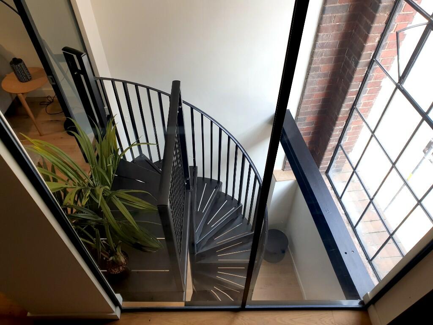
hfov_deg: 67.3
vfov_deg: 53.1
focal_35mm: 26
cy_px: 162
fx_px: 325
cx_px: 216
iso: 50
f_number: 2.4
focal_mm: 4.3
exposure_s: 1/100
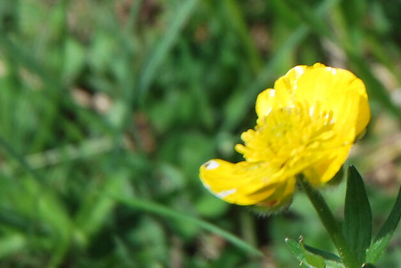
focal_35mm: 354
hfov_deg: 5.7
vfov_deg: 3.9
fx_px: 3947
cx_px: 627
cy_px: -145
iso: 100
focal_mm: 62
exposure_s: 1/500
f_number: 5.6
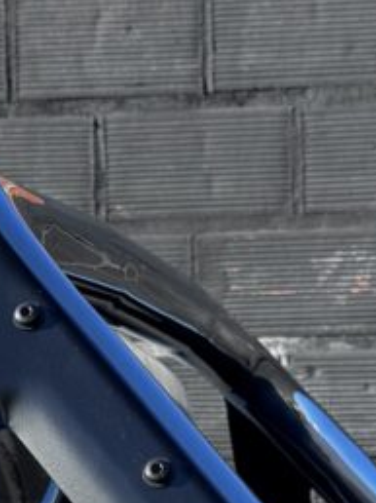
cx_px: 304
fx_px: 2162
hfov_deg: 9.9
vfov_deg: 12.8
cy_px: 649
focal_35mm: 149
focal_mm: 6.76
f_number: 1.78
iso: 64
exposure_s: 1/1011
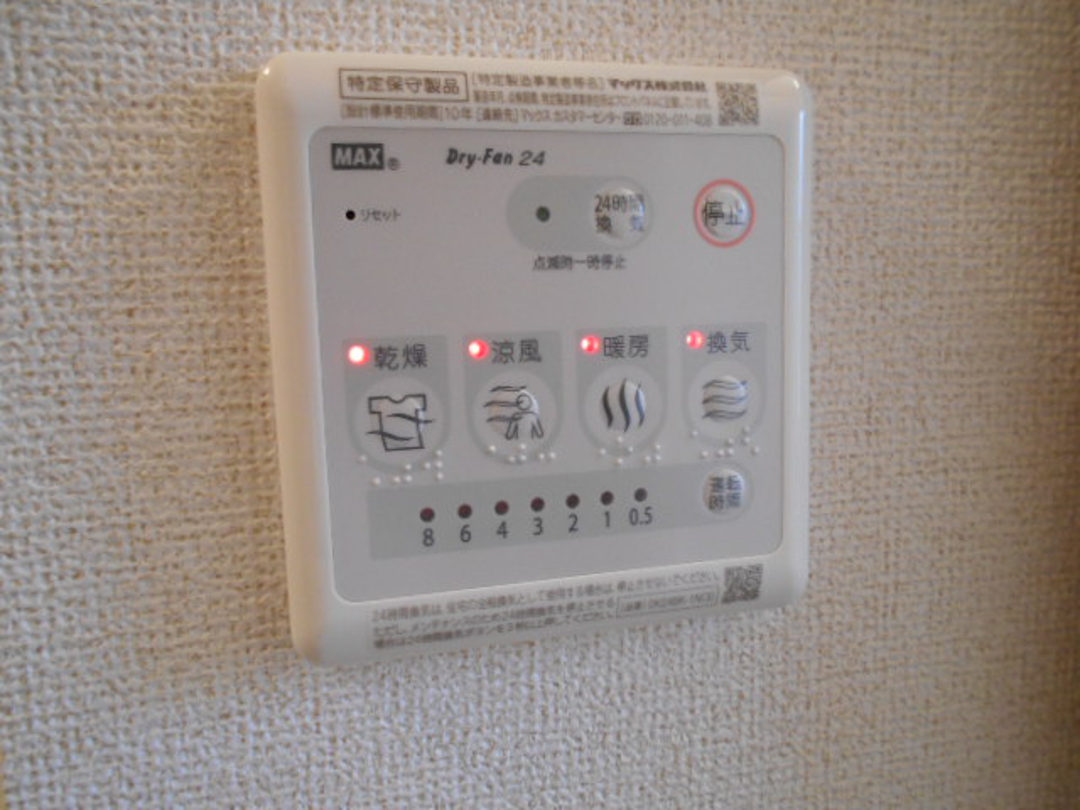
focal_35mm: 26
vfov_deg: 53.1
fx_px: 811
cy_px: 405
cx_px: 540
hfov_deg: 67.3
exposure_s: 1/25
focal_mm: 4.6
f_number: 3.2
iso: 400
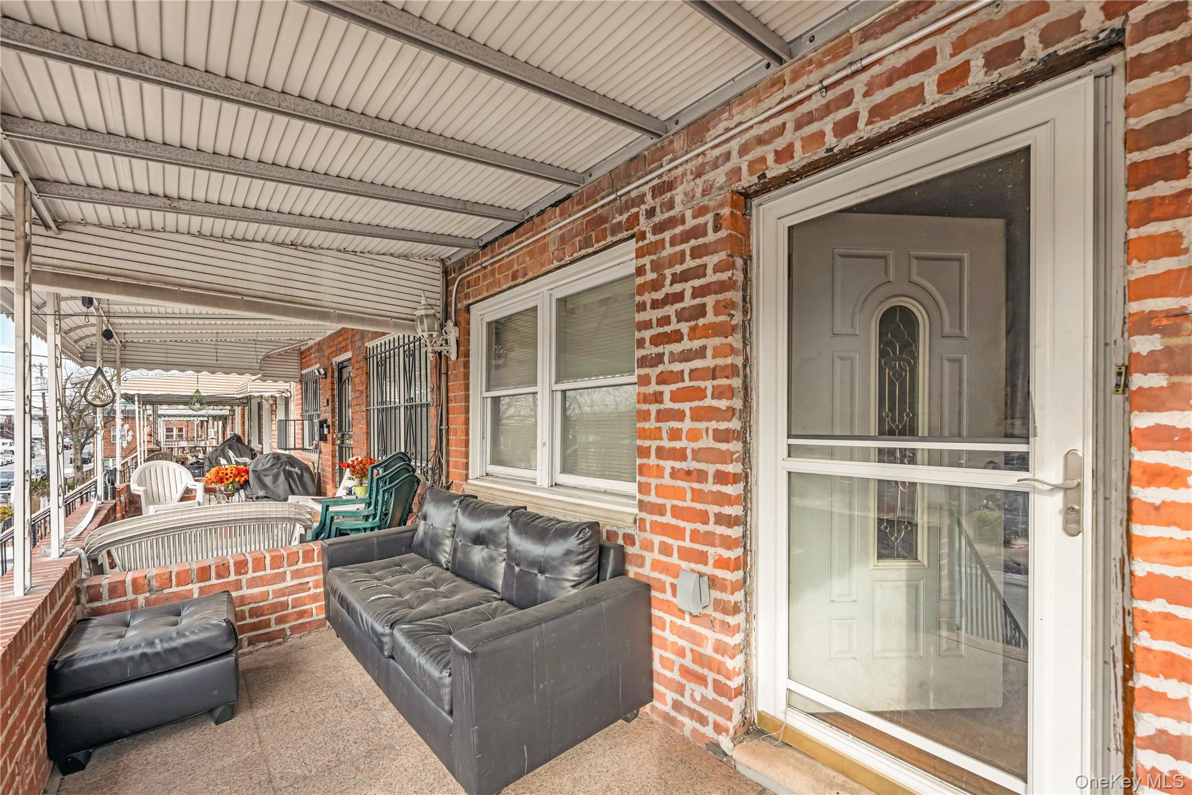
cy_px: 398
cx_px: 596
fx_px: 463
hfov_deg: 104.3
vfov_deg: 81.2
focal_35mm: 14
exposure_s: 1/80
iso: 100
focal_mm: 14
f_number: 5.6
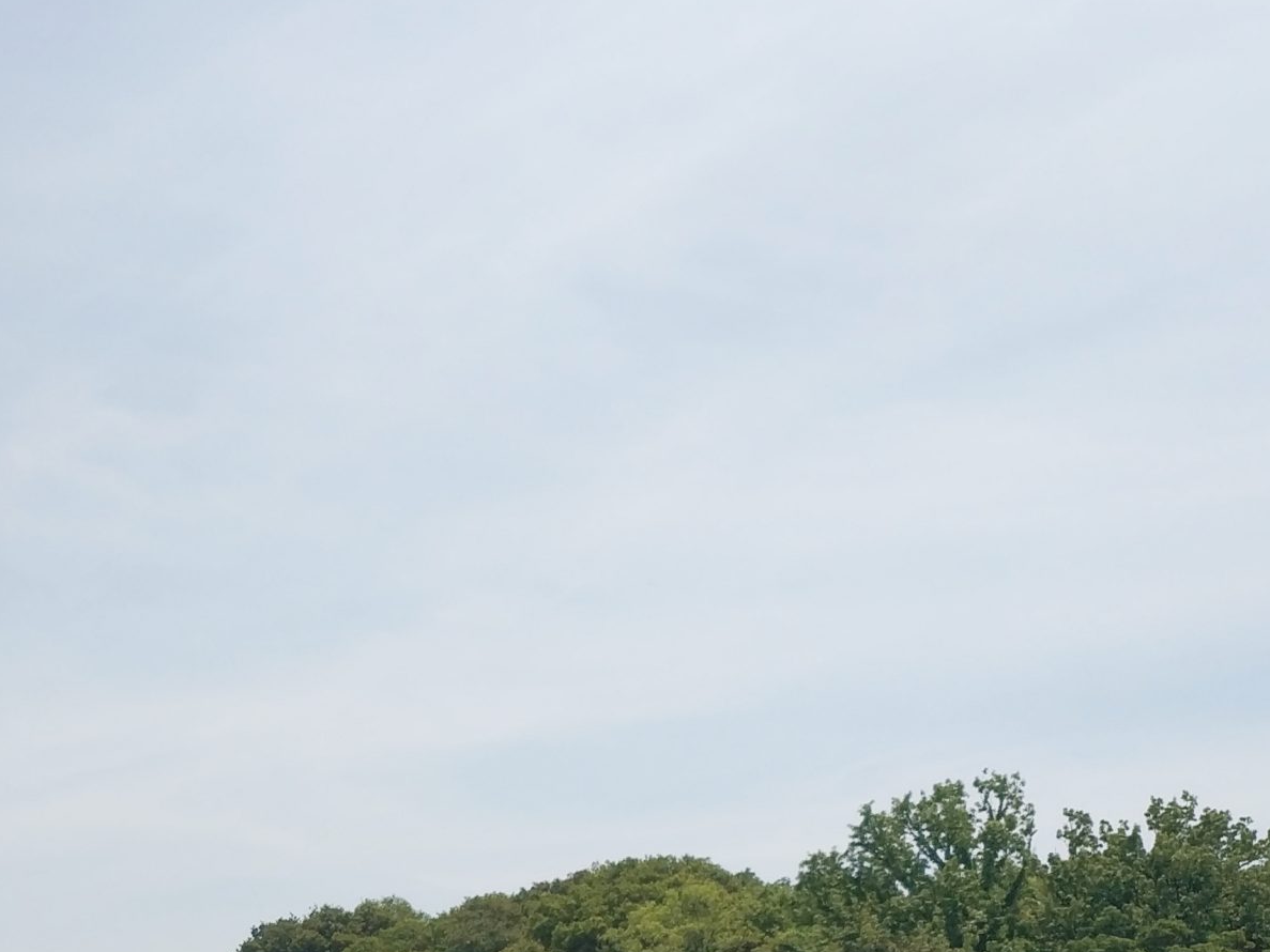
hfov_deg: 27.4
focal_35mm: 69
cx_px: 183
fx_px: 2531
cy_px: 947
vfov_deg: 20.6
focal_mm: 4.5
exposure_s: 1/3413
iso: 103
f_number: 2
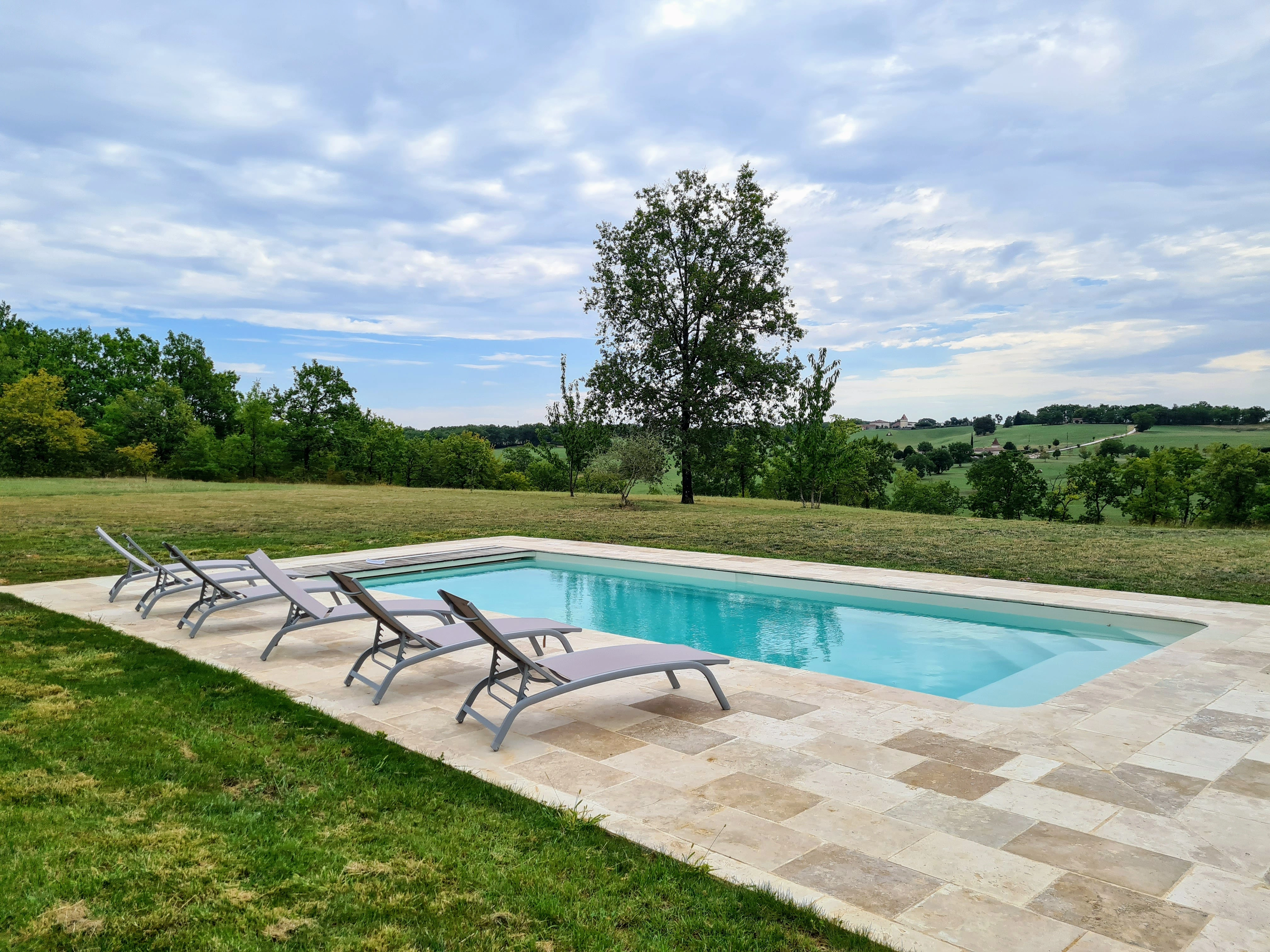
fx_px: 954
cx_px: 635
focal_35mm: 26
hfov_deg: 67.3
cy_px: 476
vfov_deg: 53.1
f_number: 1.8
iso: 50
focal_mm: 5.4
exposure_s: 1/2520
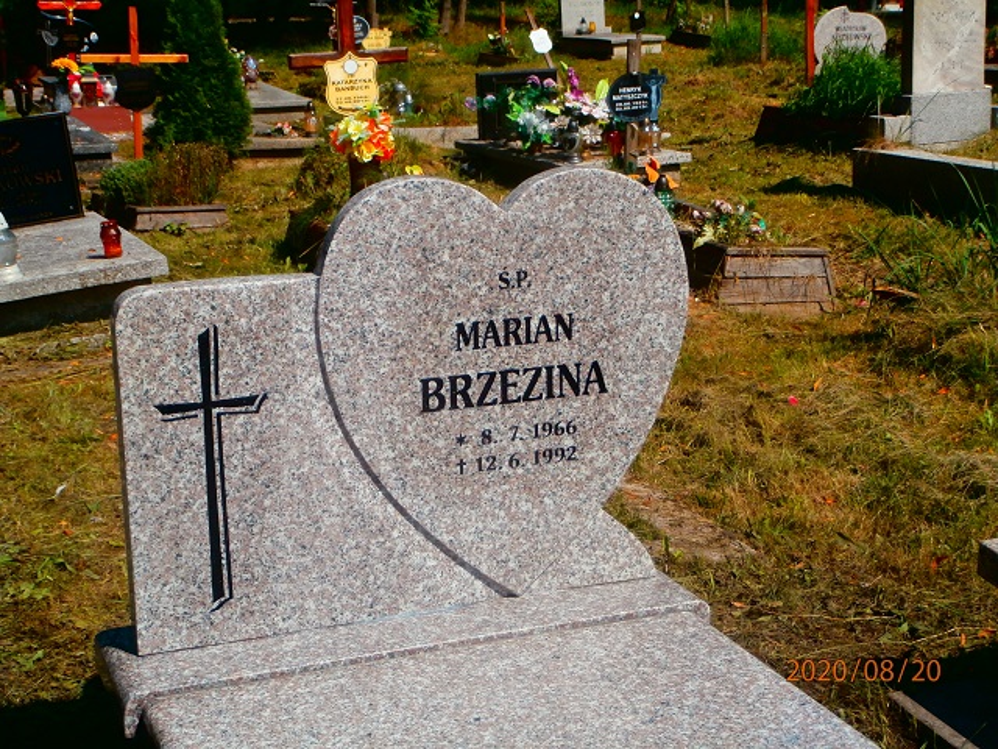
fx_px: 1643
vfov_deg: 25.7
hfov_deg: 33.8
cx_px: 499
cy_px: 374
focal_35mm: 57
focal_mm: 10.11
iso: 100
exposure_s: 1/1000
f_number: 4.5
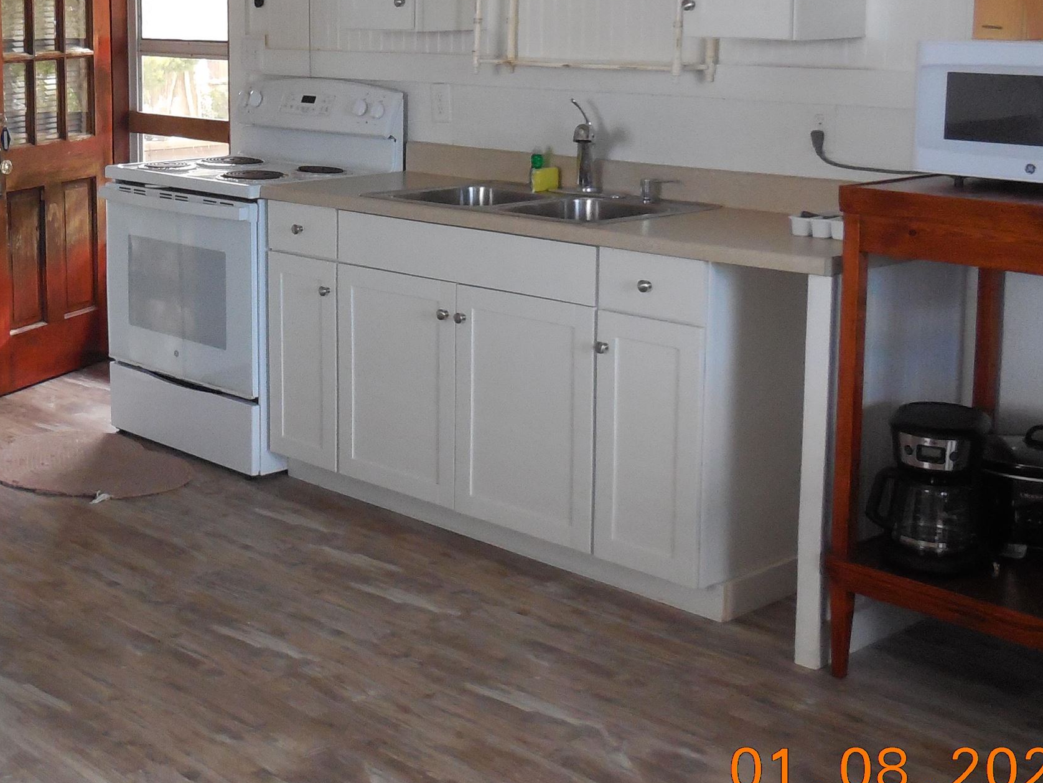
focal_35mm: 55
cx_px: 212
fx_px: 1657
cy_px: 190
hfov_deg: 33.9
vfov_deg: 26.2
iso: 400
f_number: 3.2
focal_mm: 5.3
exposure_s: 1/30
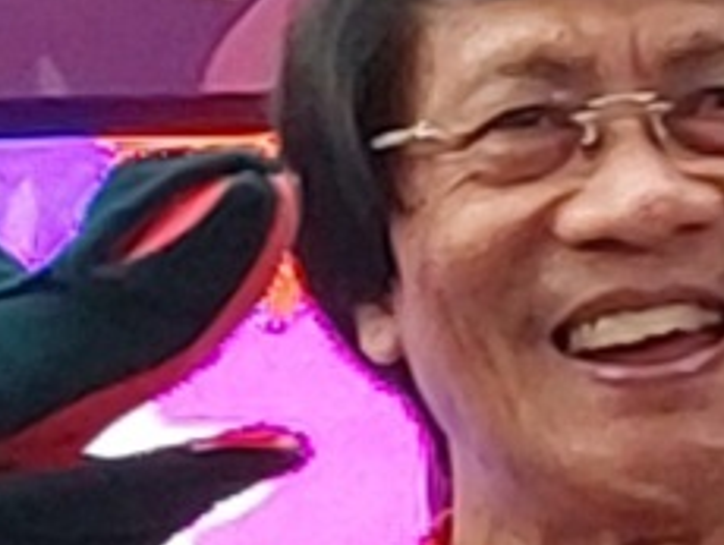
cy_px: 795
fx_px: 2554
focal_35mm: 122
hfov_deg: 16.0
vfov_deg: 11.7
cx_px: 578
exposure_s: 1/100
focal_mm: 4.6
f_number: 1.8
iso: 50
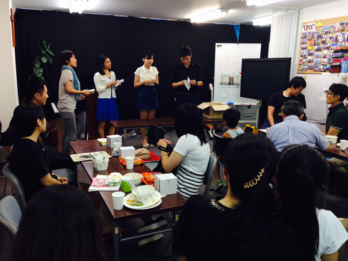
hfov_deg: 55.4
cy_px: 130
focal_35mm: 33
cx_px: 174
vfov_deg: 42.9
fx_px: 332
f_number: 2.4
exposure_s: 1/20
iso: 64
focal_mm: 4.12
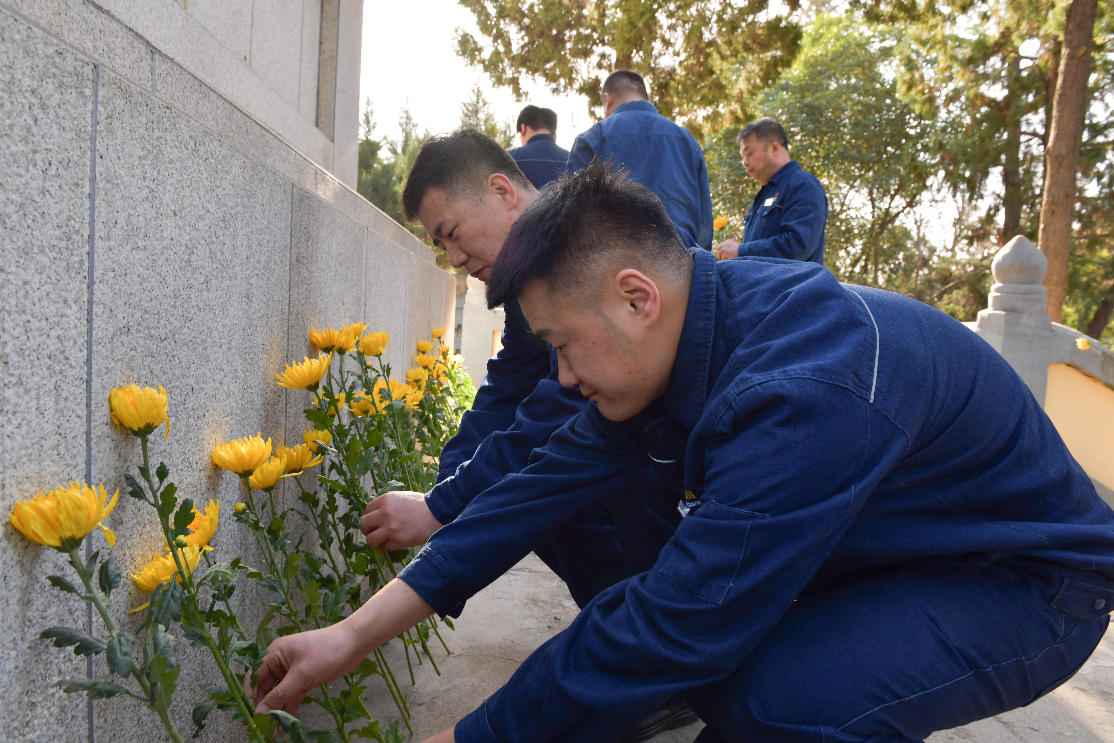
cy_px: 372
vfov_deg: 53.1
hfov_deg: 73.7
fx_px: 743
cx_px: 557
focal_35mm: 24
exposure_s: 1/200
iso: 640
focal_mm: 24
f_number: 8
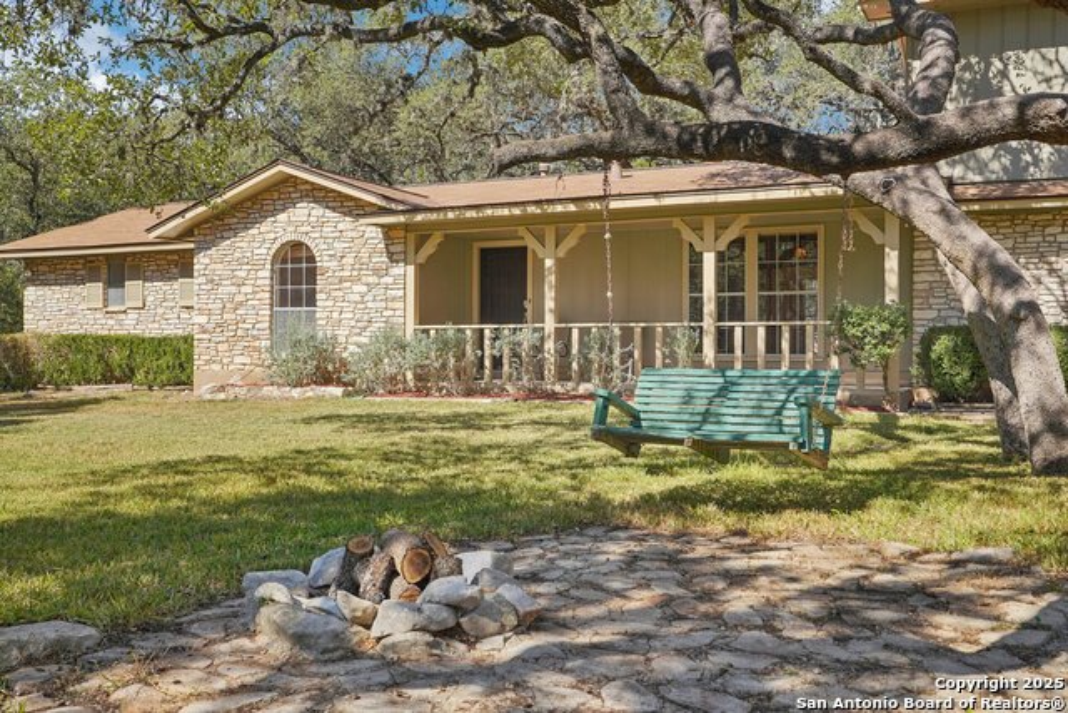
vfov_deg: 37.9
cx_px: 534
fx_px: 1039
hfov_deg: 54.4
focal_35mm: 35
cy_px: 356
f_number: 8
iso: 100
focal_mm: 35
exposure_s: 1/160
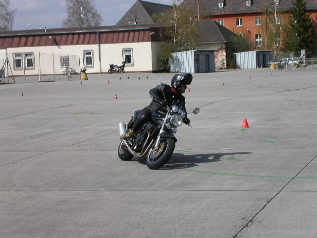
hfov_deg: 17.3
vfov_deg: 13.0
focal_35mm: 114
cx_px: 158
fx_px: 1044
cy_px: 119
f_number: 5.6
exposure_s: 1/1000
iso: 100
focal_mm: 23.4
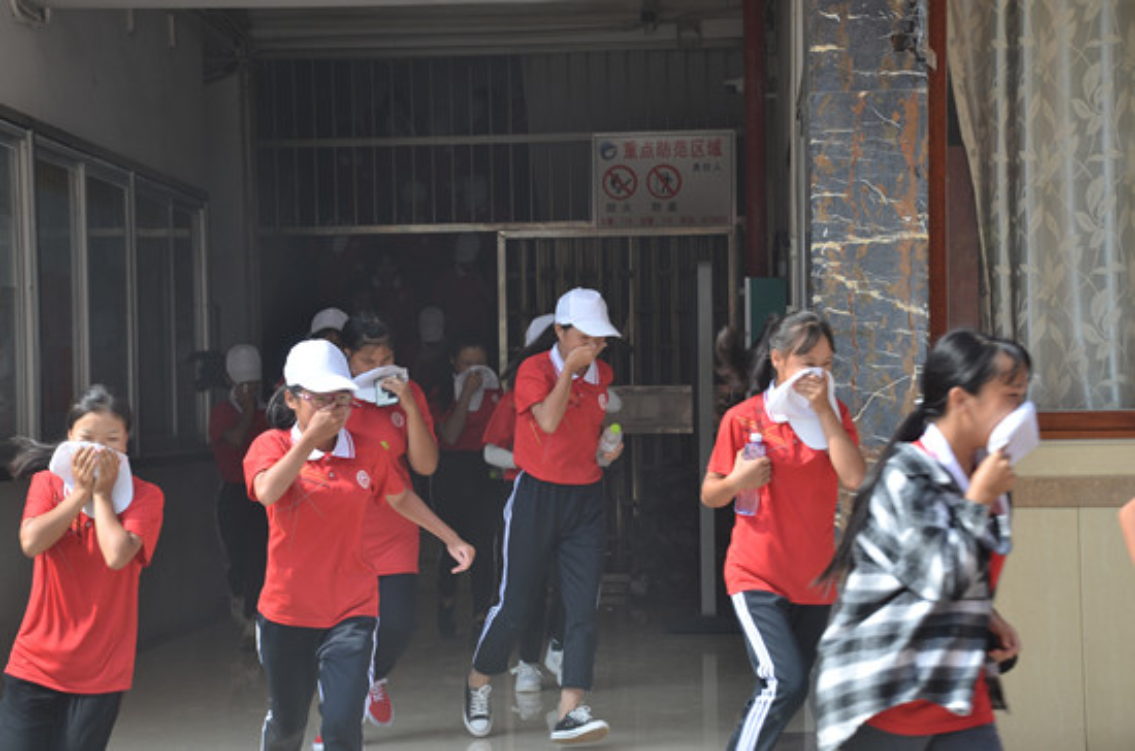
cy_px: 376
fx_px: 2925
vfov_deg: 14.6
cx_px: 568
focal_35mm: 93
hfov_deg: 22.0
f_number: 5.6
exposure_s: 1/160
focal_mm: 62
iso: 100
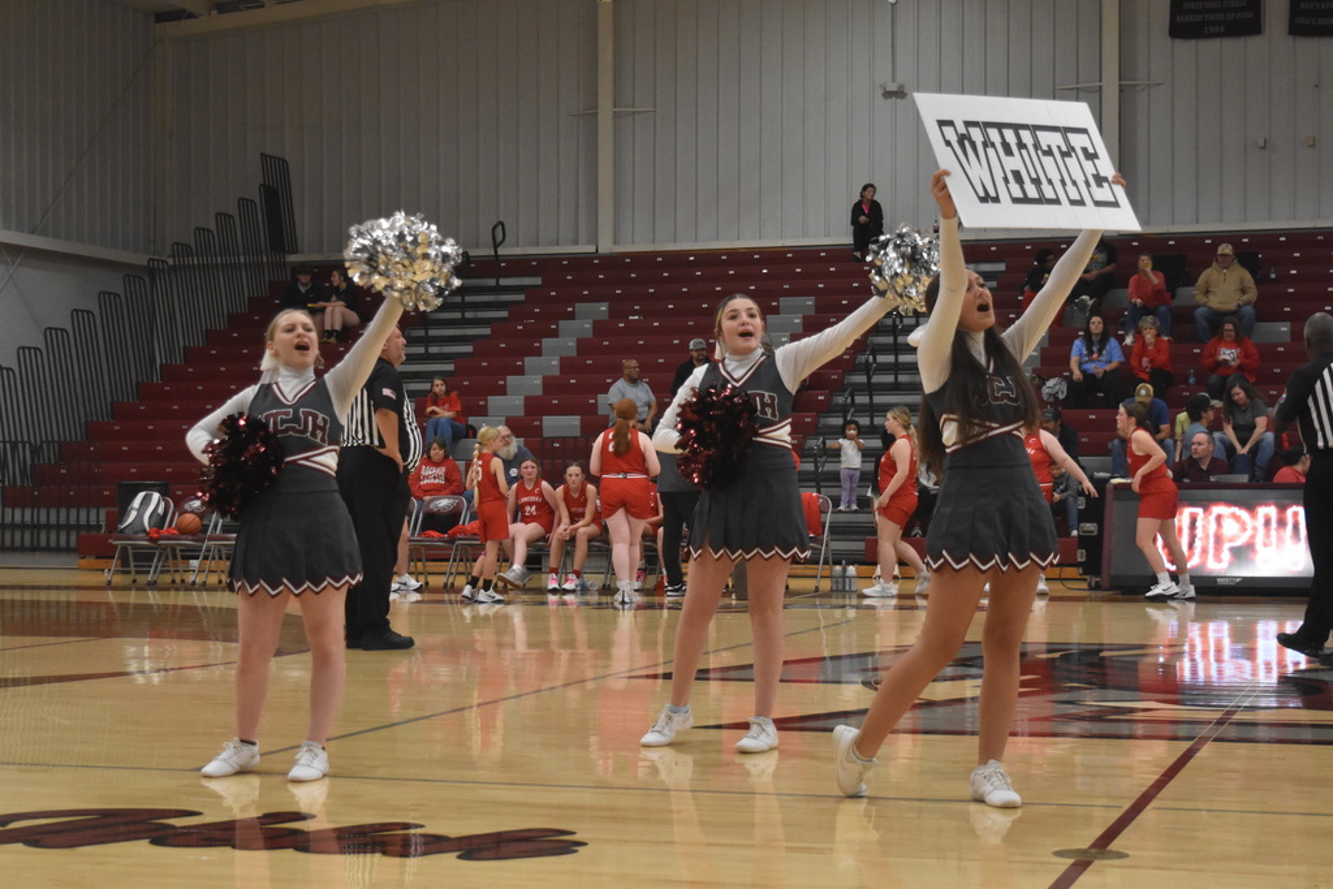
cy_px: 444
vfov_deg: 20.2
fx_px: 2500
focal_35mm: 68
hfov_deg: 29.9
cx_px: 666
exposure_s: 1/320
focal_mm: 45
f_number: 5
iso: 3200
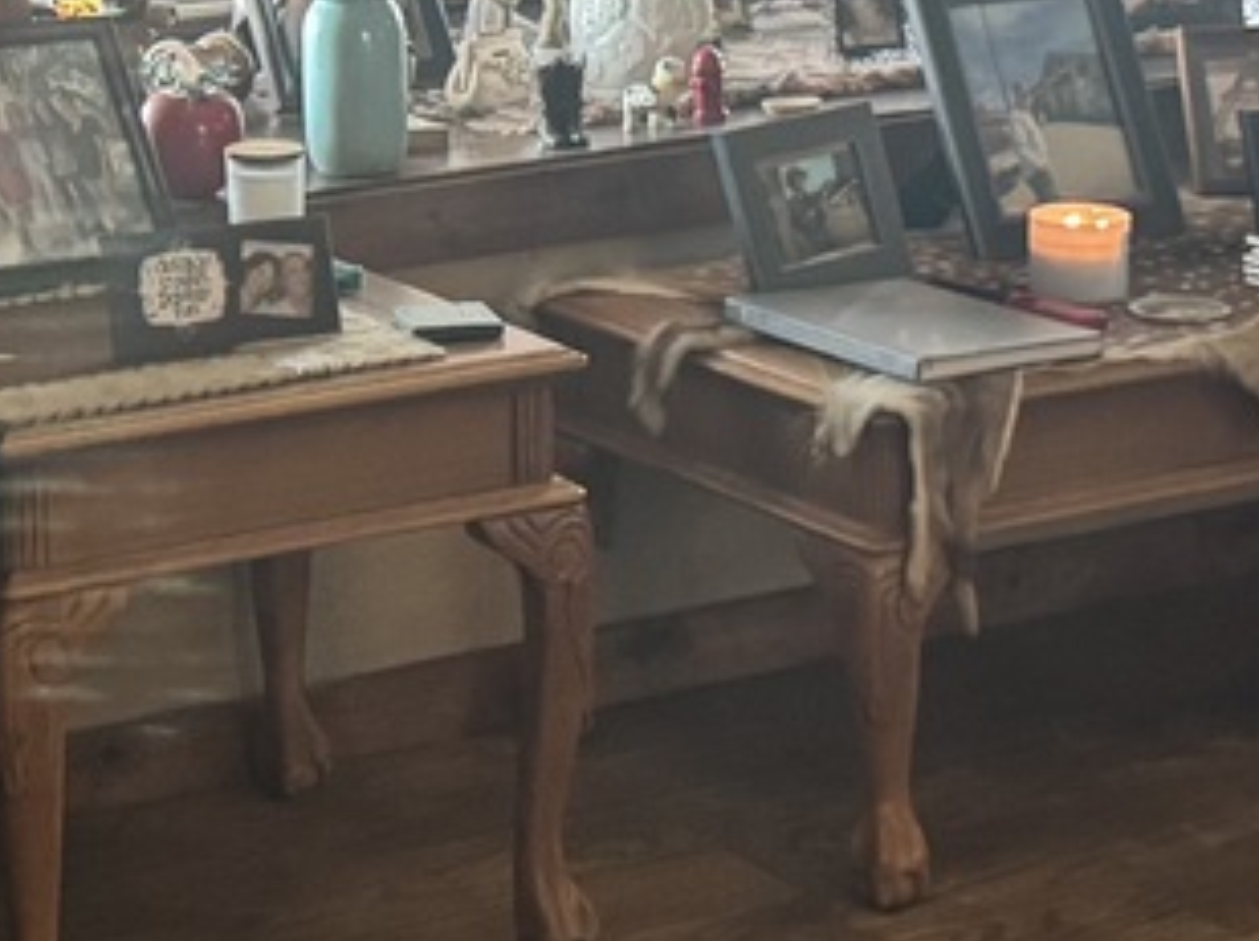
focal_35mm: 112
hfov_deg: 17.3
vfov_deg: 13.0
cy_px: -45
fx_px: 4069
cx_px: 134
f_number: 1.78
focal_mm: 6.76
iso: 800
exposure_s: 1/40
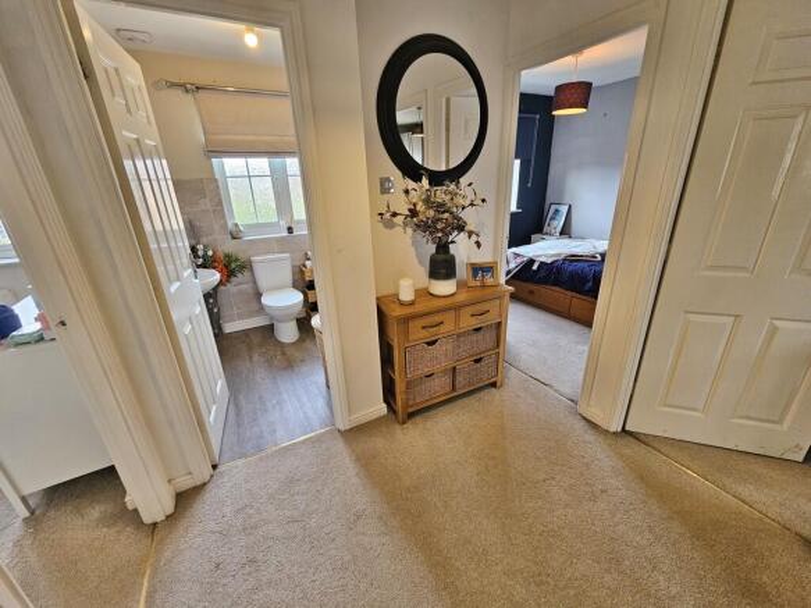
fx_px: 305
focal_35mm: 13
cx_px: 406
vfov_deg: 89.9
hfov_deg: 106.2
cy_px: 304
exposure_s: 1/50
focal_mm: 2.2
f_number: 2.2
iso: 200
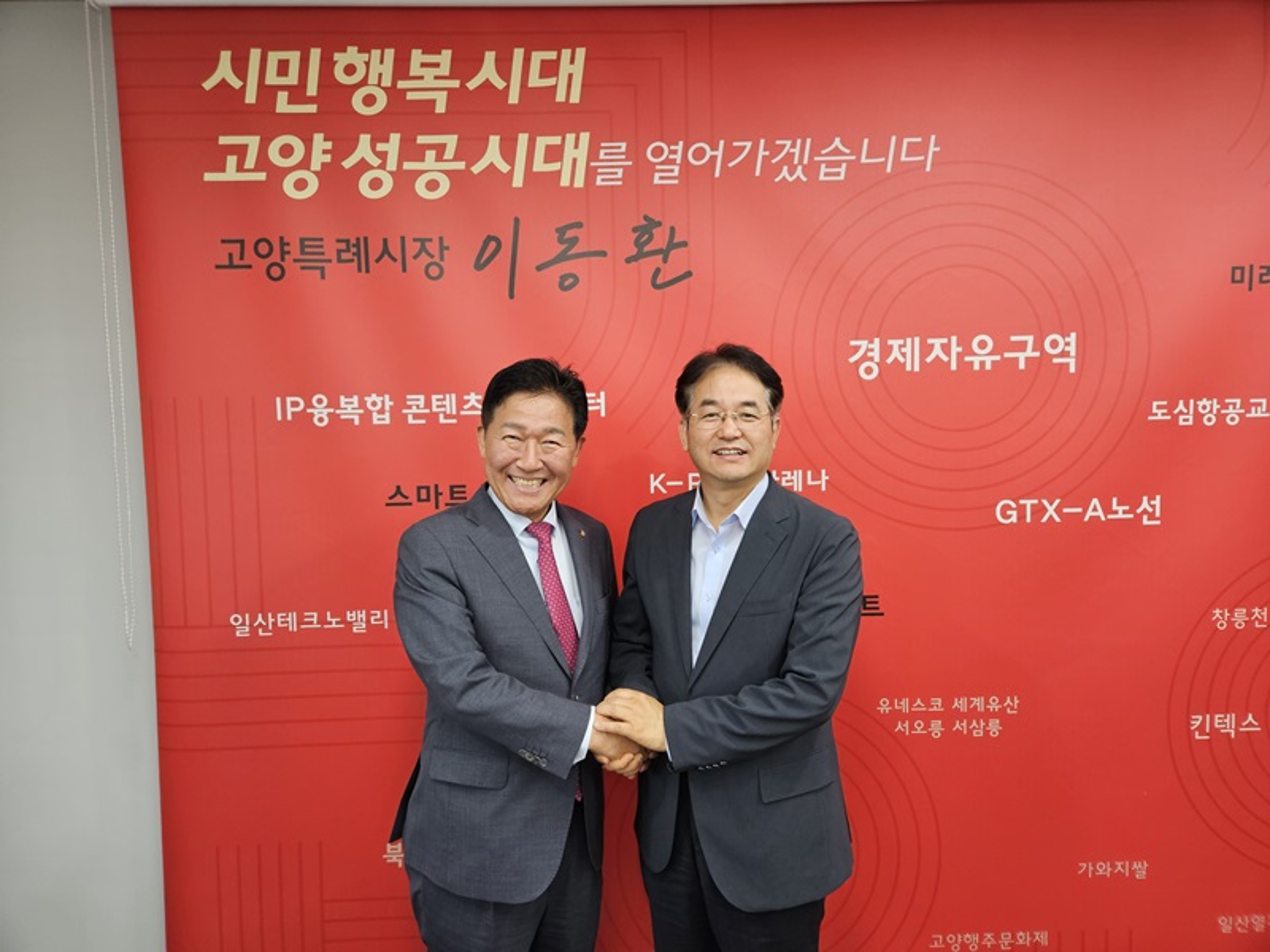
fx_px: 844
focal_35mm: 23
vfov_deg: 58.9
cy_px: 476
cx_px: 635
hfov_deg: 73.9
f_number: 1.8
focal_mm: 5.4
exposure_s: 1/120
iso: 160
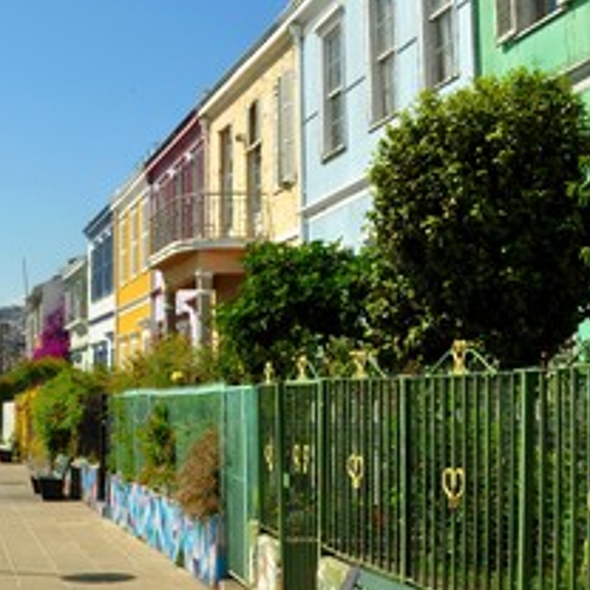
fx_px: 1273
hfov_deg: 24.7
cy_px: 262
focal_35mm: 66
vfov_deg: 26.1
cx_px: -23
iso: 200
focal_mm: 18
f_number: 10
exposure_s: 1/320
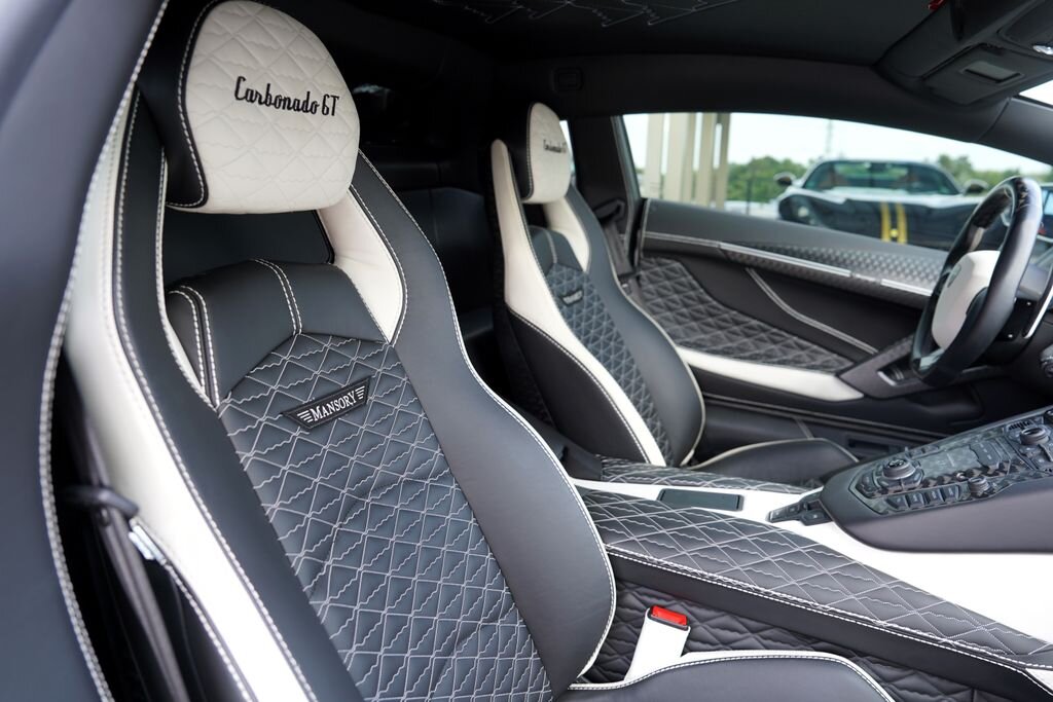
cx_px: 526
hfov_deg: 73.7
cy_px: 351
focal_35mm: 24
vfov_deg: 53.1
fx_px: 702
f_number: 4
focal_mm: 24
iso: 125
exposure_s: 1/60
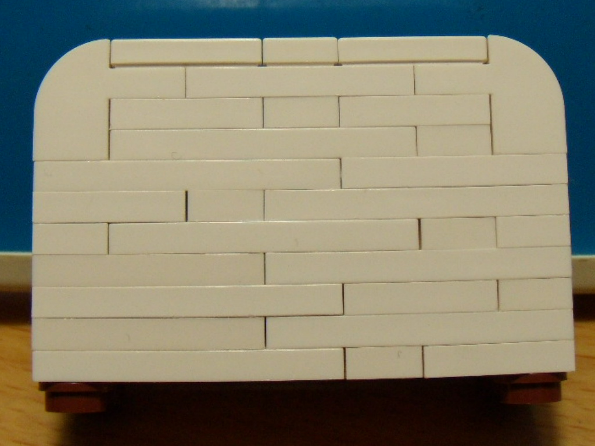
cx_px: 298
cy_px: 223
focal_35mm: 36
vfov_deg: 39.7
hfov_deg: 51.4
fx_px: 619
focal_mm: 6.4
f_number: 3.6
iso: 250
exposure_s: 1/60
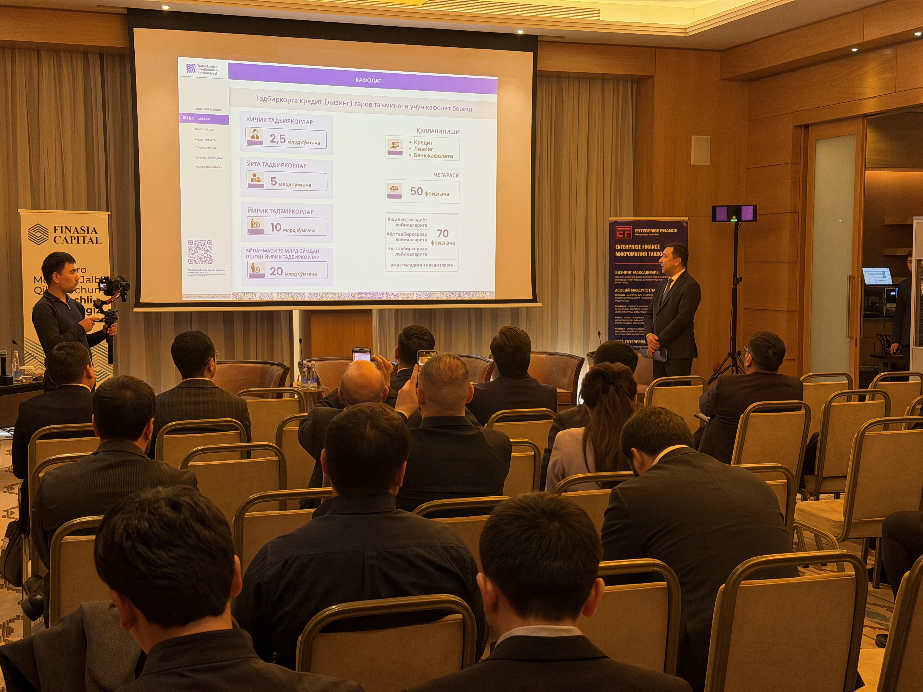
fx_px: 1280
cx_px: 462
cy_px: 346
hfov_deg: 39.7
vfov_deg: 30.3
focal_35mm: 48
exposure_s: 1/50
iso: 50
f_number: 1.78
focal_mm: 6.76
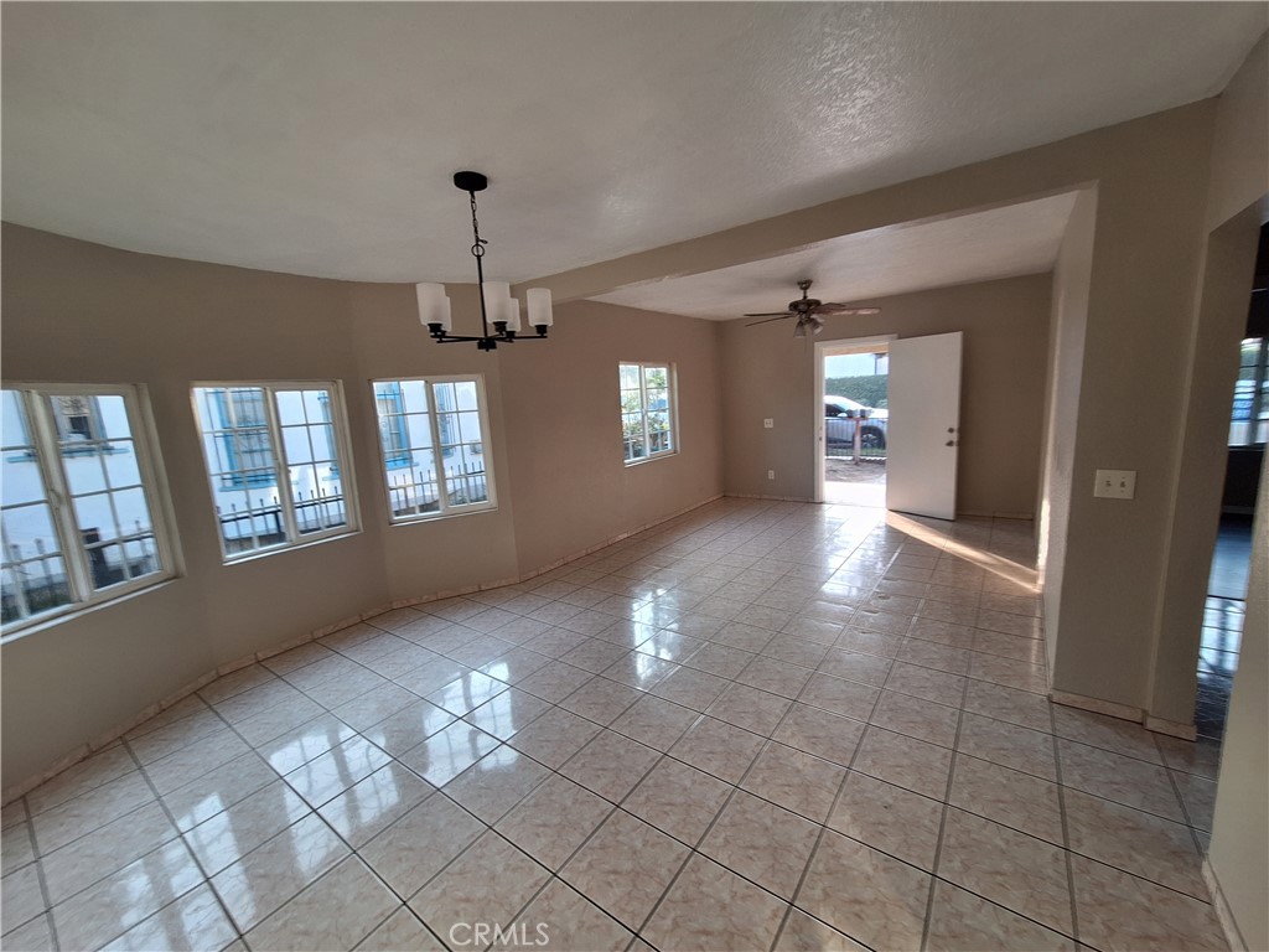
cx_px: 634
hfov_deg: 106.2
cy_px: 476
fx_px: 477
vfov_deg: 89.9
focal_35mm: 13
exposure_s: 1/40
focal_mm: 1.74
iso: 50
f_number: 2.2
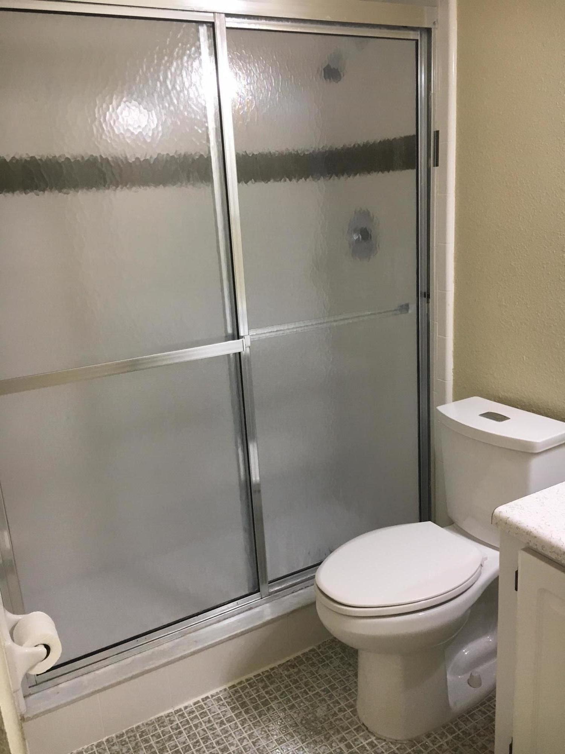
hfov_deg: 48.2
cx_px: 282
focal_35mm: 29
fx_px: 631
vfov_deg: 61.7
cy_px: 377
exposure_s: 1/30
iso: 40
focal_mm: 4.15
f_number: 2.2
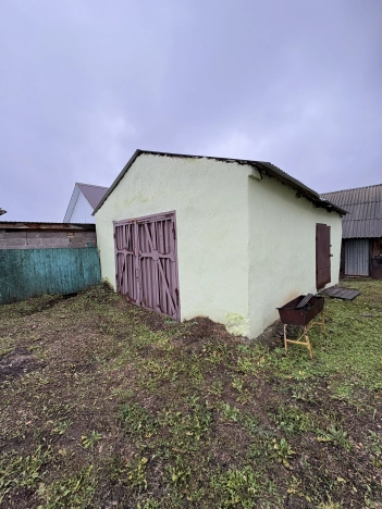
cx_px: 191
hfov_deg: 85.7
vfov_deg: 102.1
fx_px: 206
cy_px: 254
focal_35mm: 14
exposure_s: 1/115
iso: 40
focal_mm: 2.22
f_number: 2.2
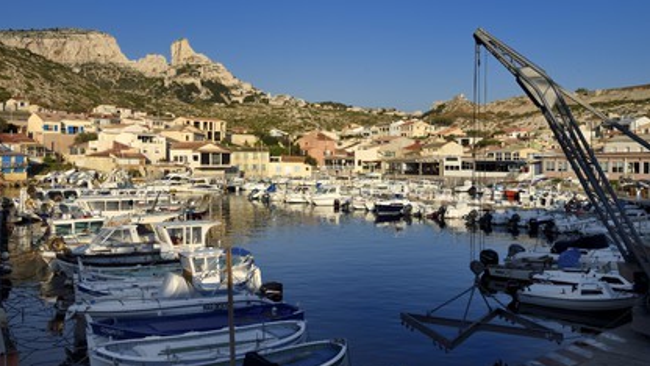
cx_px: 323
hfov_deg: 55.3
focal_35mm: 36
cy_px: 169
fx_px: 620
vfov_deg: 32.8
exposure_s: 1/250
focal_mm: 34
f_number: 13
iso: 200
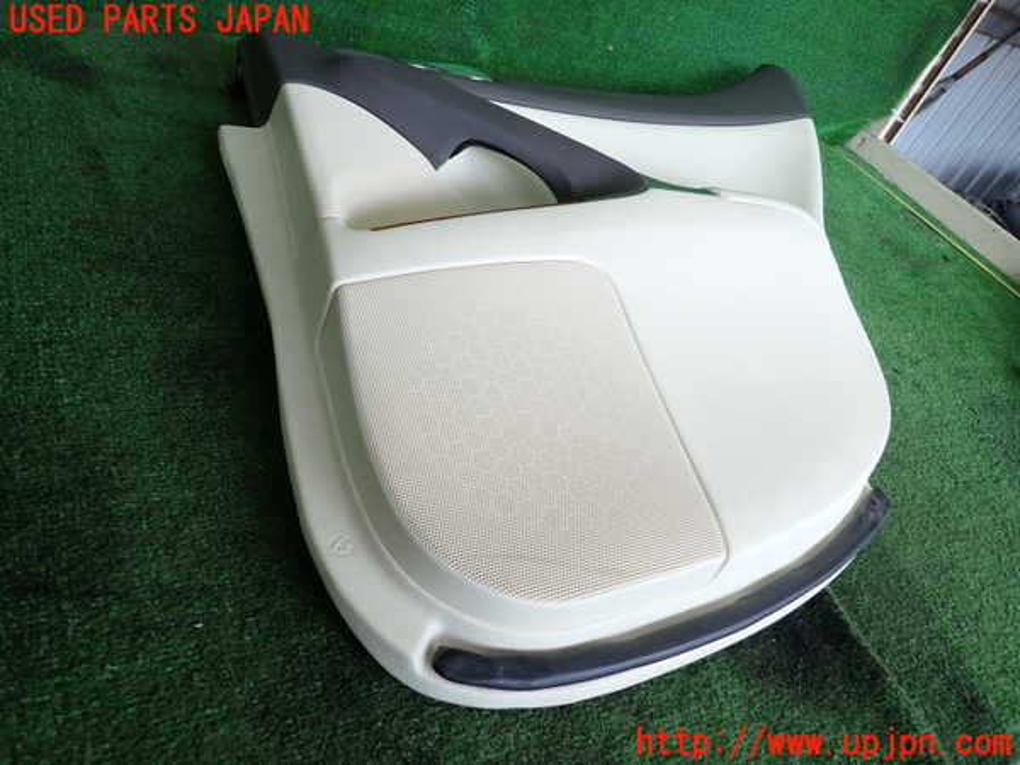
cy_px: 382
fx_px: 737
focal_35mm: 25
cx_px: 510
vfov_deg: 54.9
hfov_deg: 69.4
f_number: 2
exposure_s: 1/125
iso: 125
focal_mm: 4.5
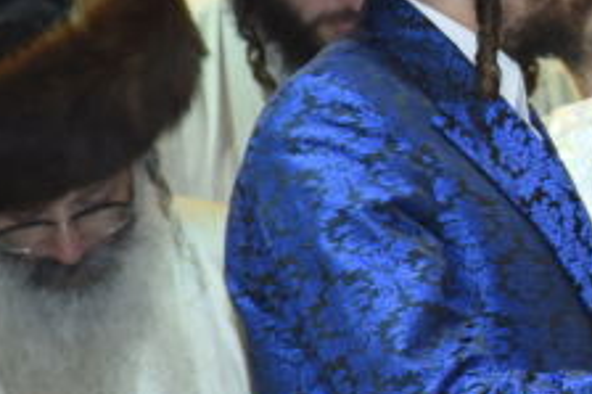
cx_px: 888
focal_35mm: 915
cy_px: 25
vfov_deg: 1.5
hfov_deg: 2.3
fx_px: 15035
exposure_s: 1/125
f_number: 5
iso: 2000
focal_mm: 200
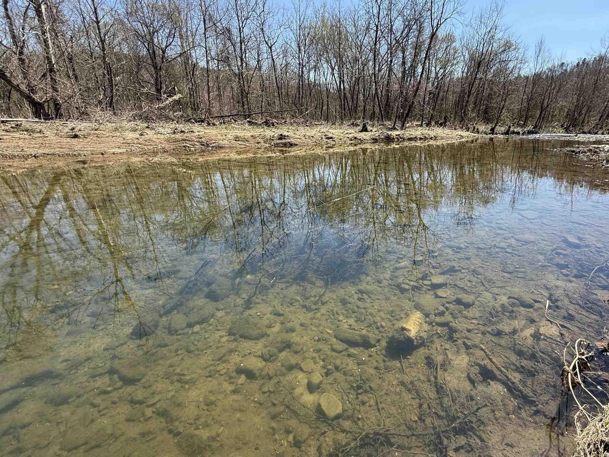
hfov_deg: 89.8
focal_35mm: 17
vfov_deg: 74.7
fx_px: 299
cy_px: 221
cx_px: 366
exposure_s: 1/809
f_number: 2.2
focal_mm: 2.22
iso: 50
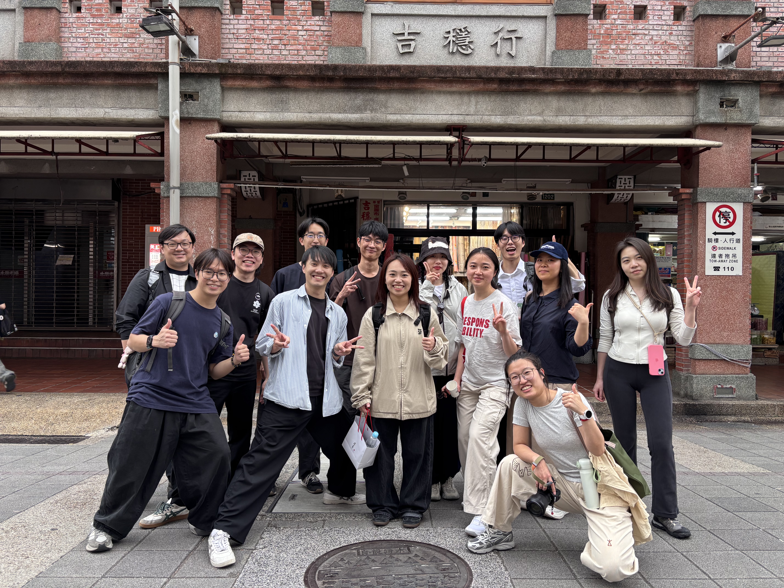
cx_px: 392
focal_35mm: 26
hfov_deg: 67.3
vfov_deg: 53.1
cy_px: 294
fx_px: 589
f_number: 1.6
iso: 125
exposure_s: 1/120
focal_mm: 5.96
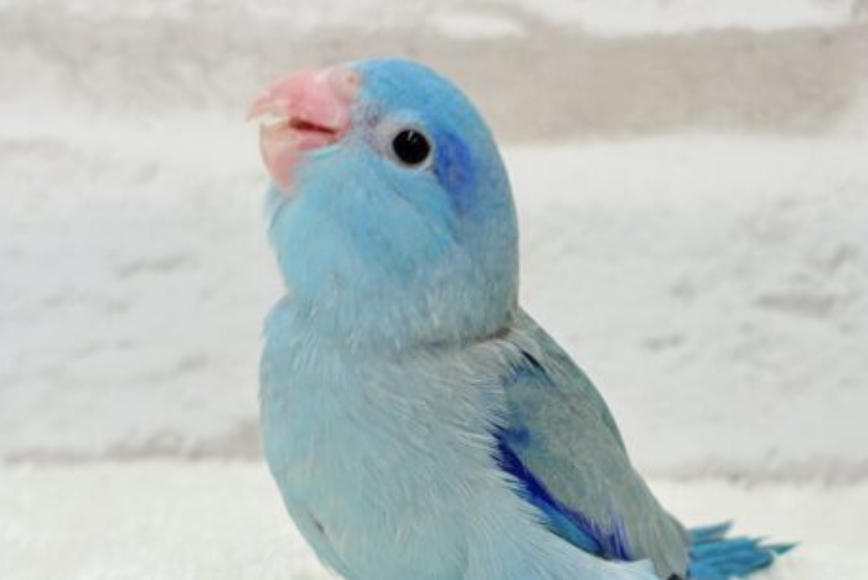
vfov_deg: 17.9
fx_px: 1834
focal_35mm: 76
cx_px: 532
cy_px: 389
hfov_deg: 26.6
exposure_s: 1/100
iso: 80
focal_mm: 5.96
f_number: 1.6
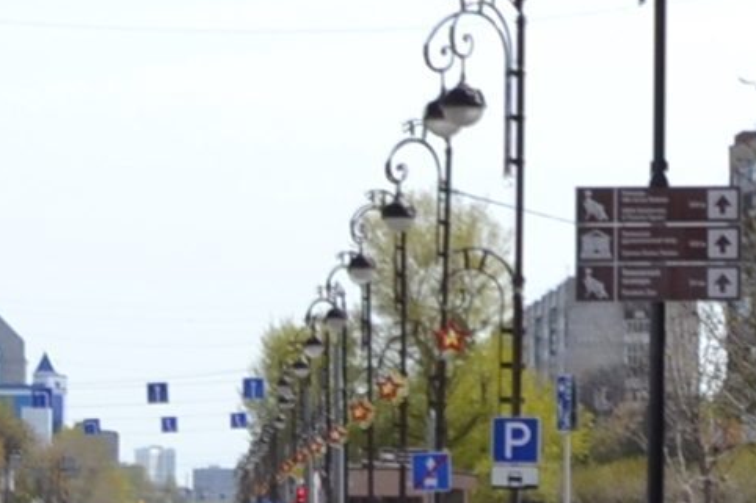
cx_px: -155
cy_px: 644
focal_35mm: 215
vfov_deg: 6.3
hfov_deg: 9.4
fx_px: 4513
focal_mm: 20
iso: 100
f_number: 8
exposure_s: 1/250
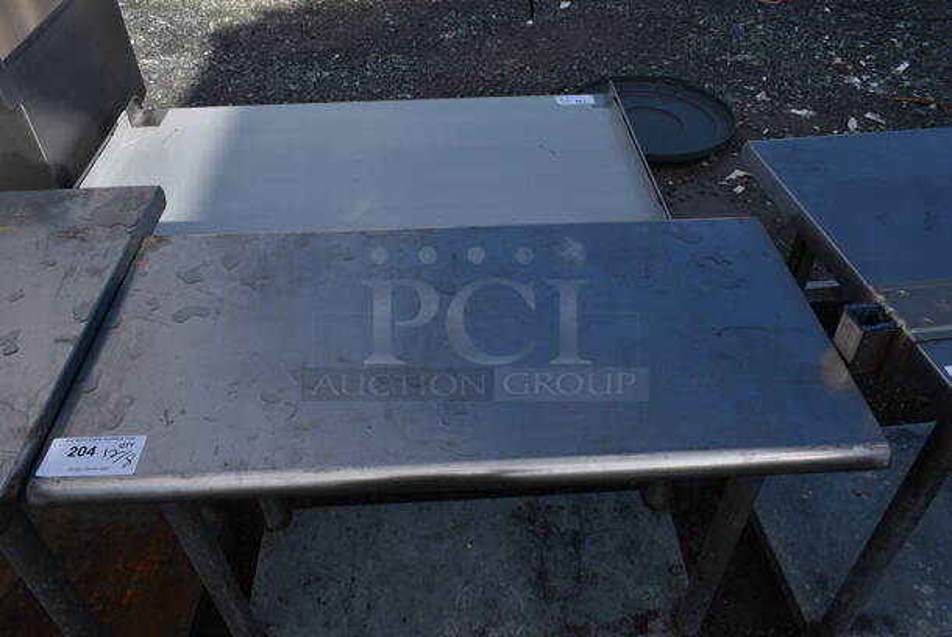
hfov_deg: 67.3
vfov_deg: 48.0
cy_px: 318
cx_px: 476
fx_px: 715
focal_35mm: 27
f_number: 9
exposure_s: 1/320
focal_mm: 18
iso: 100
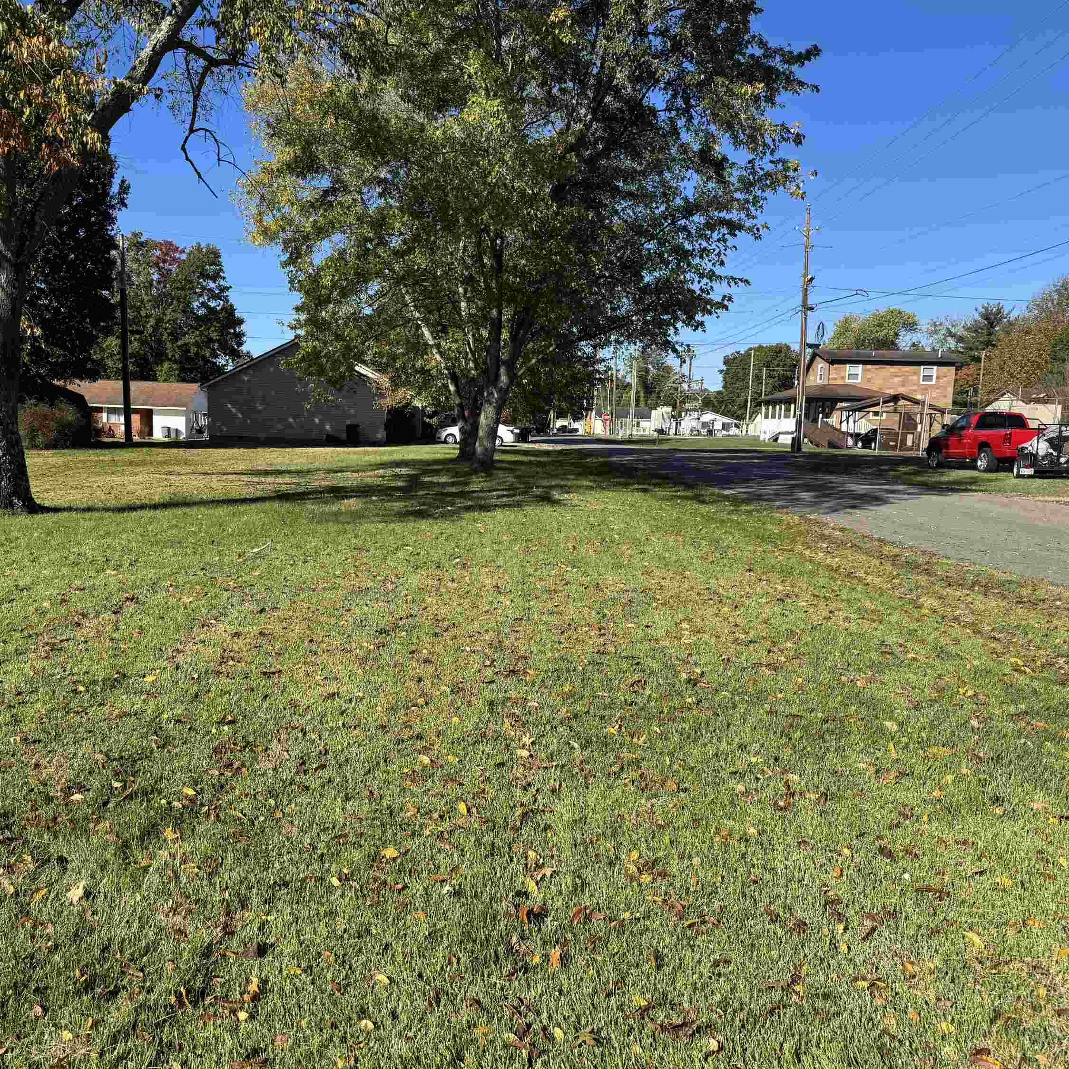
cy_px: 547
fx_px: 1013
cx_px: 395
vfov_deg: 55.6
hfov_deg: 54.9
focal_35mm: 29
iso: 80
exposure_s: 1/3597
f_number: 1.78
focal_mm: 6.76
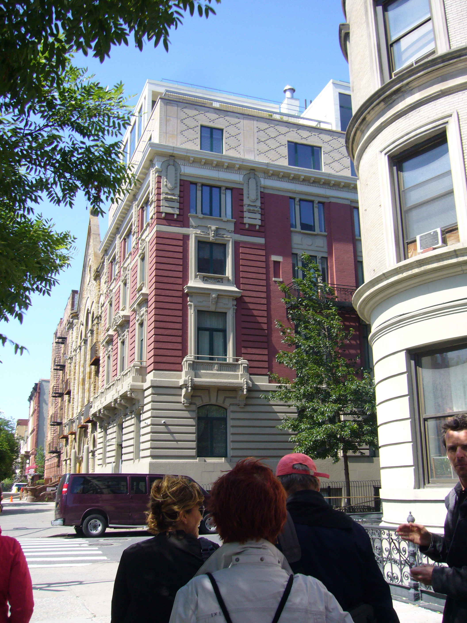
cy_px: 312
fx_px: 630
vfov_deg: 52.6
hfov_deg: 40.7
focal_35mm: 35
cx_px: 234
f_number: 5.6
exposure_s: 1/200
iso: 80
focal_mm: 5.8
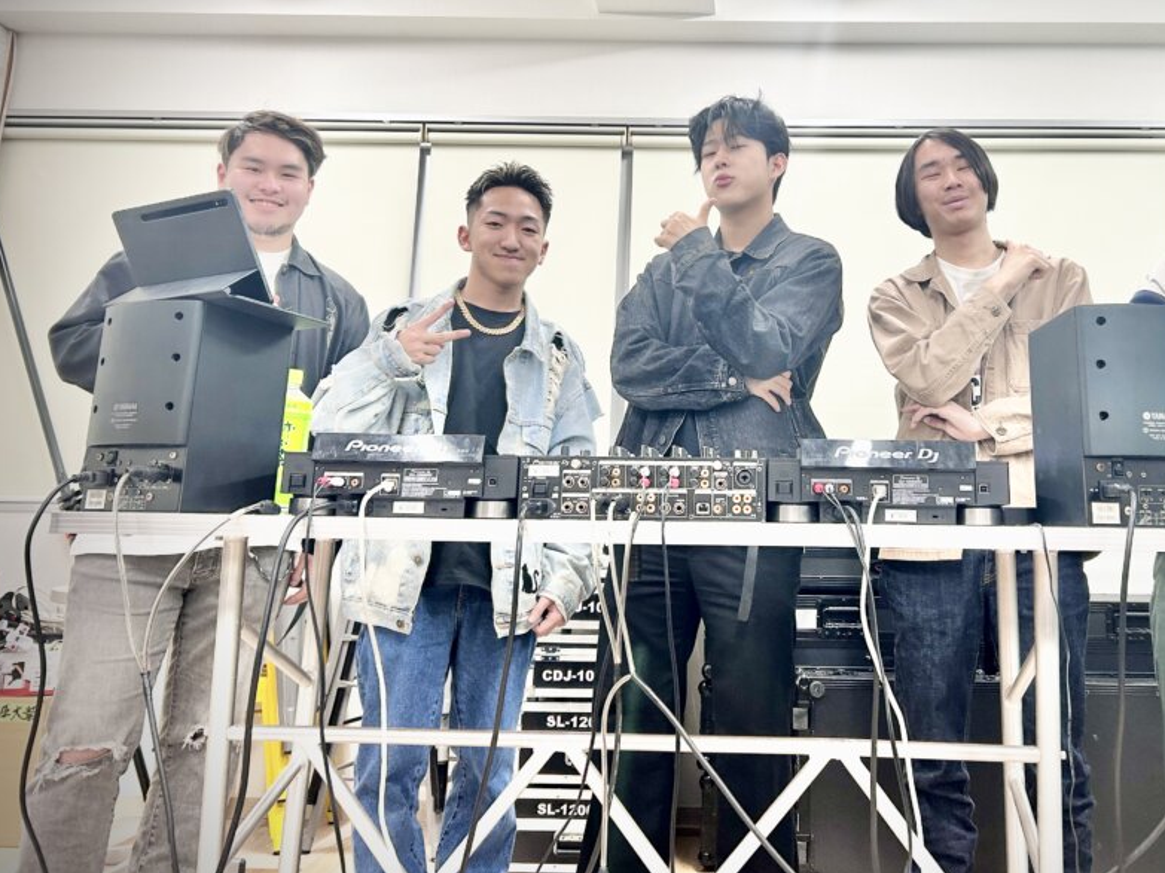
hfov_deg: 53.4
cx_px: 731
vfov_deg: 41.4
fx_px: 1144
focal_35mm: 34
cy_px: 306
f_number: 1.5
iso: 64
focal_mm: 5.7
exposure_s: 1/150
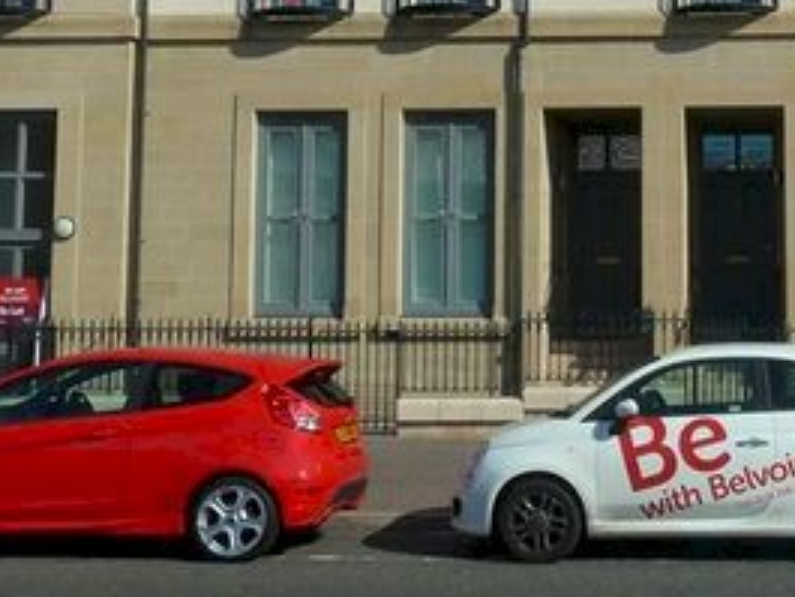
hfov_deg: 28.1
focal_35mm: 66
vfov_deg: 21.9
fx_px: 1516
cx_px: 735
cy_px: 92
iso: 80
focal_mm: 4.1
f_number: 5.6
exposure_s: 1/400
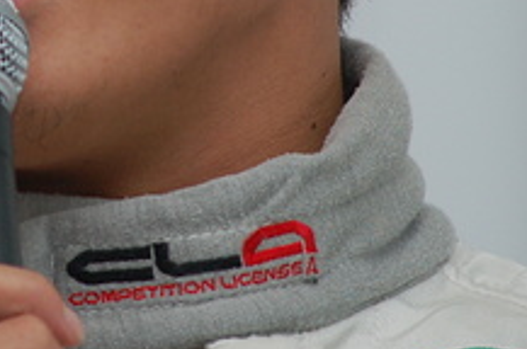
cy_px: 10
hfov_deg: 2.9
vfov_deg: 1.9
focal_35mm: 724
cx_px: -32
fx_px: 10578
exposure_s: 1/250
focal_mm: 145
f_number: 5.3
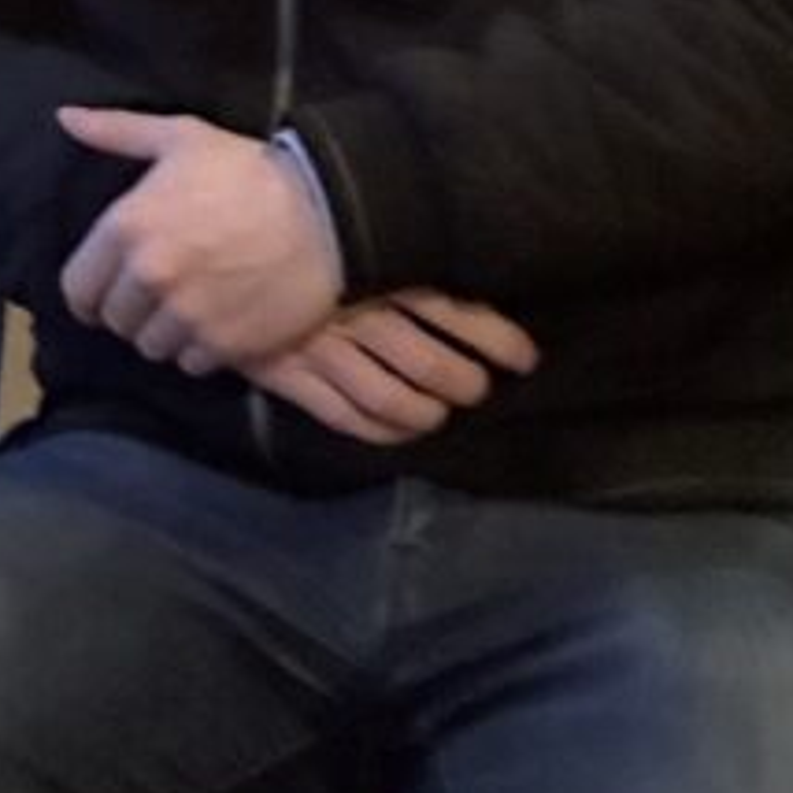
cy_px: -637
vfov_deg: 12.5
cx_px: -415
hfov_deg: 13.0
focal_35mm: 127
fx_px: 3292
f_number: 1.9
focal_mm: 2.69
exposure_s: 1/50
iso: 250
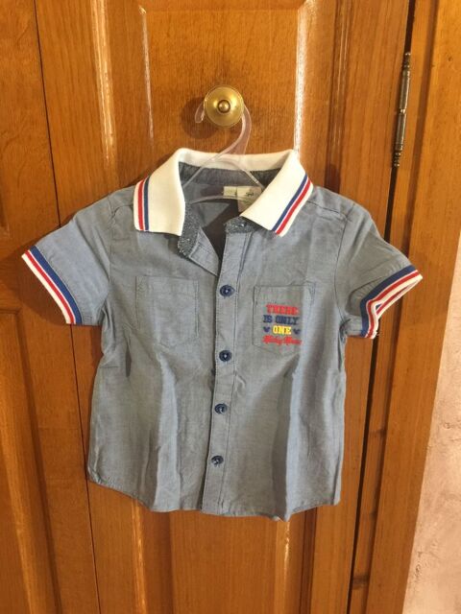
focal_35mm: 29
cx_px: 230
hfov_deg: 48.2
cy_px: 307
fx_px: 515
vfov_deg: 61.7
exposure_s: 1/8
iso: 125
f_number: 2.2
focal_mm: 4.15
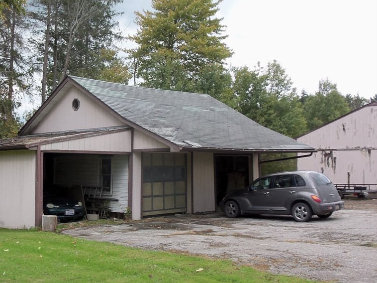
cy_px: 149
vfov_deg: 29.1
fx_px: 544
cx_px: 123
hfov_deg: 37.8
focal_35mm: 50
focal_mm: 6.7
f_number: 3.6
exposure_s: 1/100
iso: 64
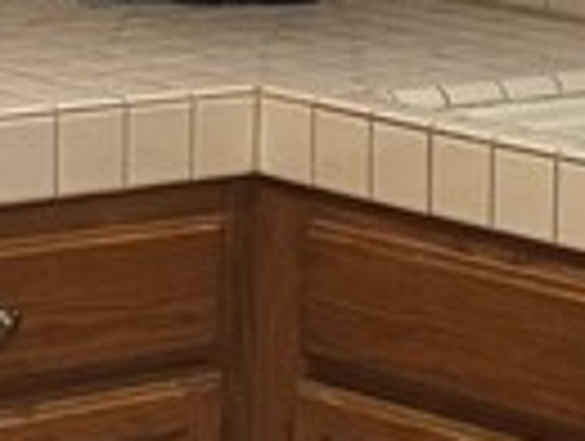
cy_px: 333
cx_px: 567
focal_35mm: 189
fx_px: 3200
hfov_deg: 10.4
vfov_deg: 7.9
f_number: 1.78
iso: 320
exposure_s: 1/60
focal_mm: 6.76
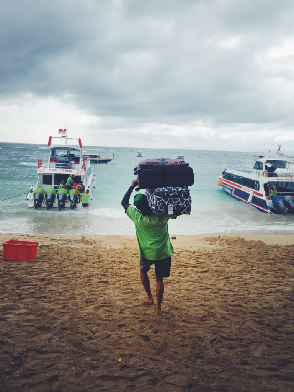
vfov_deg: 61.7
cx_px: 147
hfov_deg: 48.2
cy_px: 196
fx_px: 328
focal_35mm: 29
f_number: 2.2
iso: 32
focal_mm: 4.15
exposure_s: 1/1582
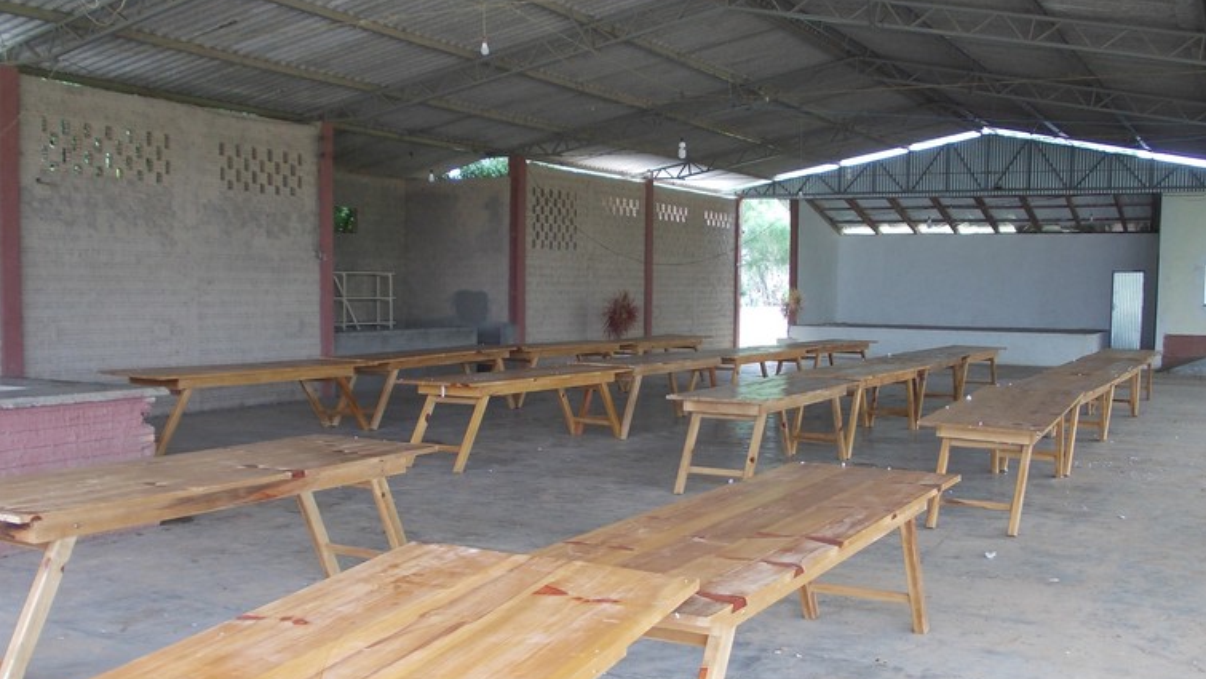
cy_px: 415
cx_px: 599
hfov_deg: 48.3
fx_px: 1343
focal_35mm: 42
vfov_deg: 28.3
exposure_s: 1/30
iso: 80
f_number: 3.1
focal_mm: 5.3
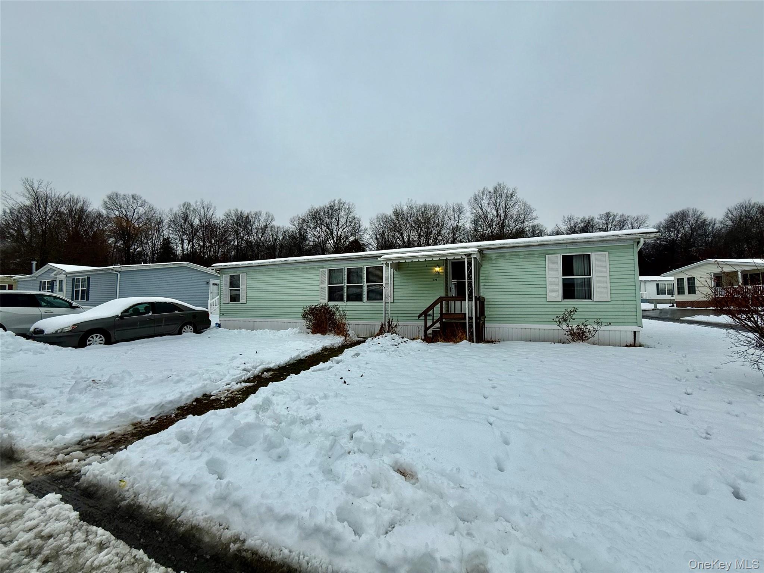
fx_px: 309
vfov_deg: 85.7
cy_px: 286
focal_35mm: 14
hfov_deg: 102.1
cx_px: 382
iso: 50
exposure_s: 1/365
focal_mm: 2.22
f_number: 2.2
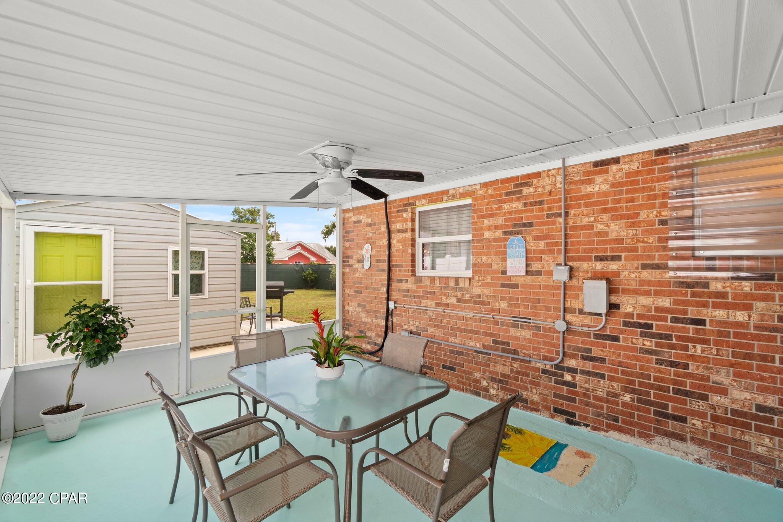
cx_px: 392
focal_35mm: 15
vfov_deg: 77.3
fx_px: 326
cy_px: 261
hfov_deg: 100.4
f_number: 8
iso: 100
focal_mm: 10
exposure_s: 1
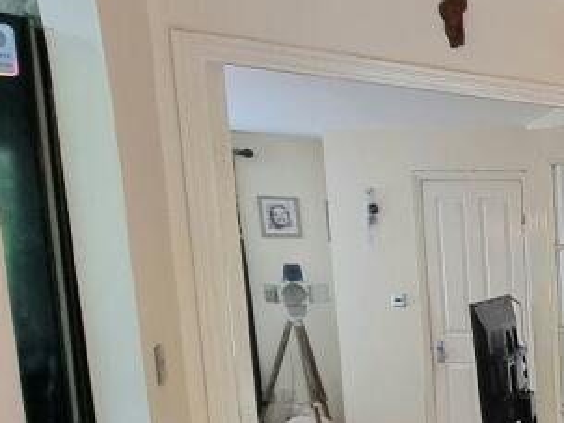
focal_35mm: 44
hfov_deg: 27.7
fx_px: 717
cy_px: 371
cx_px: 862
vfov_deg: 31.5
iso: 250
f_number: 2.2
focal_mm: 2.2
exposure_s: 1/50
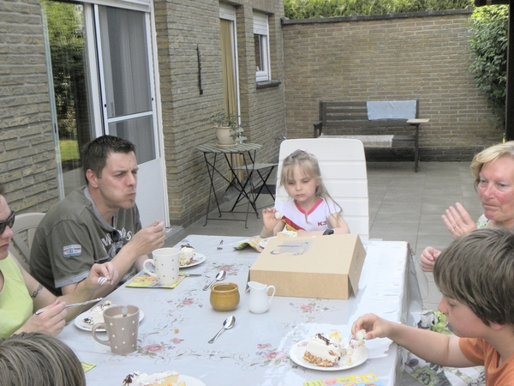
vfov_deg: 31.5
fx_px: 683
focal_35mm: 46
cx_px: 257
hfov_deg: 41.2
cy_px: 193
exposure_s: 1/640
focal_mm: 8.2
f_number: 3.2
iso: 182
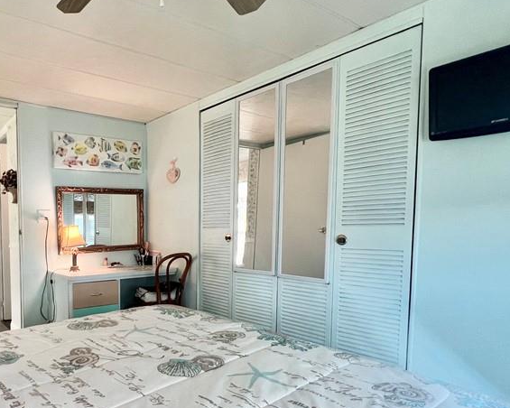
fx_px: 347
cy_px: 262
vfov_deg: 59.9
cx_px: 122
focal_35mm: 23
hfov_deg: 67.5
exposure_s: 1/120
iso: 160
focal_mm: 1.57
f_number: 1.8
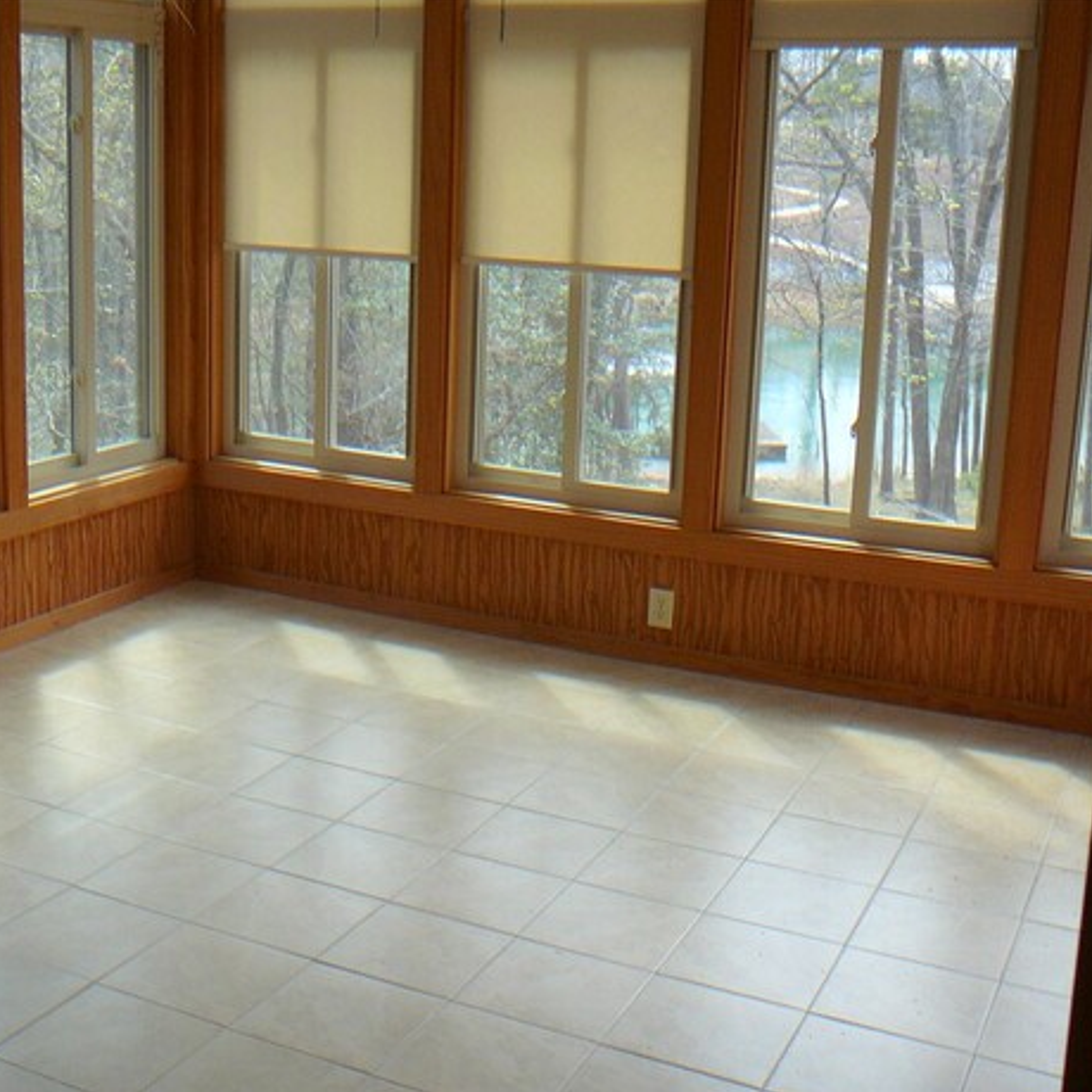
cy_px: 565
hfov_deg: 38.9
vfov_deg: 39.2
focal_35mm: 43
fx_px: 1535
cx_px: 404
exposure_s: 1/80
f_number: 2.8
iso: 80
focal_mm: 5.2
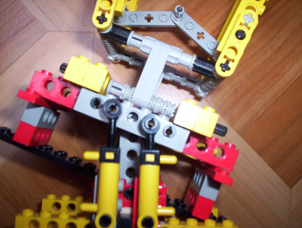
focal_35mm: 38
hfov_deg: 48.9
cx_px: 151
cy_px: 114
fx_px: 332
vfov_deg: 37.9
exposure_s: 1/60
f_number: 4.5
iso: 140
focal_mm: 4.99
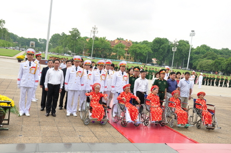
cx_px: 116
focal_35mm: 38
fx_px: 240
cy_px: 76
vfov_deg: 35.4
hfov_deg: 51.3
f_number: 8
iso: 200
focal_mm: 25
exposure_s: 1/100
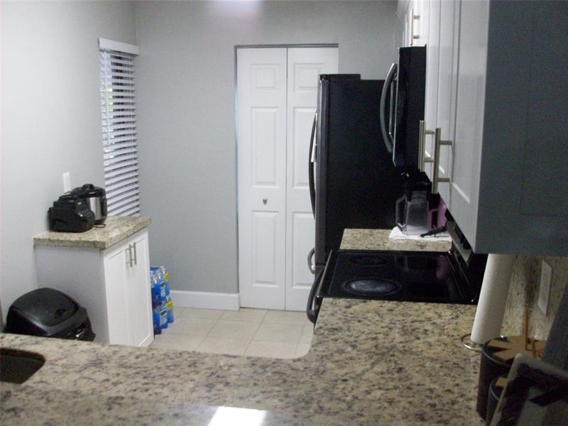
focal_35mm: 34
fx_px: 558
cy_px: 213
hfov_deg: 54.0
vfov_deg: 41.8
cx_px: 284
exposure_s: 1/64
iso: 338
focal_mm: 5.7
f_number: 2.8
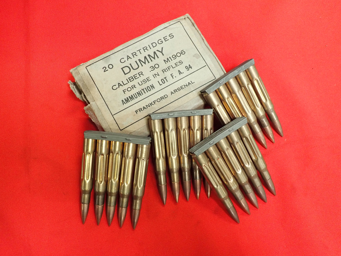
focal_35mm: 30
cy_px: 128
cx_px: 170
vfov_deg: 46.8
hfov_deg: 60.0
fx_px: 296
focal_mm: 5.5
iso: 250
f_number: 2.3
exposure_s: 1/30
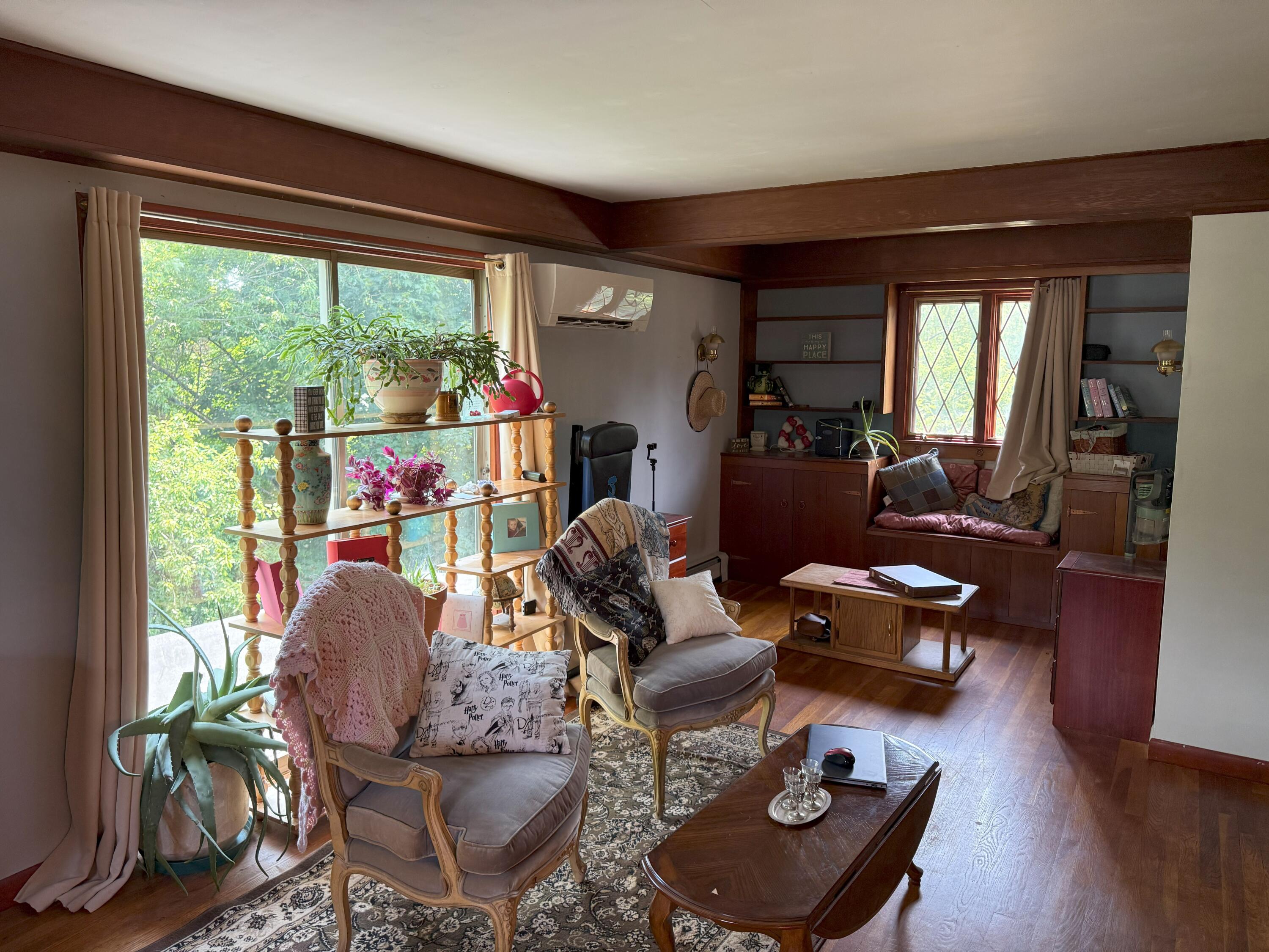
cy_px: 476
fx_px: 880
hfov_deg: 71.6
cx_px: 634
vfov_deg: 56.8
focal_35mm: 24
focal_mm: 6.76
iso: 200
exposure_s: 1/120
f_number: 1.78
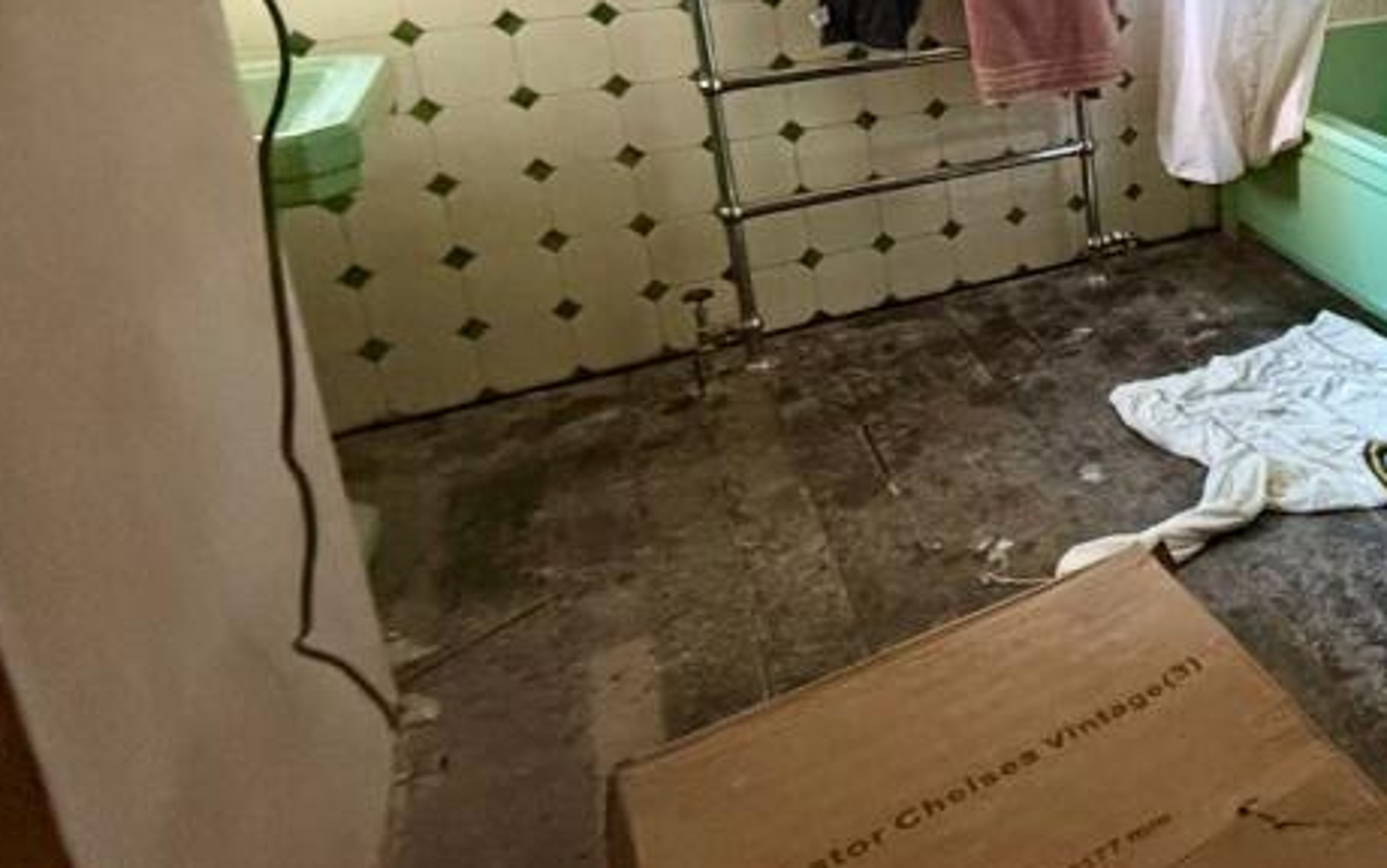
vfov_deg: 36.0
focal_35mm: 33
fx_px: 1248
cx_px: 1474
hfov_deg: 45.7
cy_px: 87
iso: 640
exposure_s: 1/60
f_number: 2.2
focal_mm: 2.22
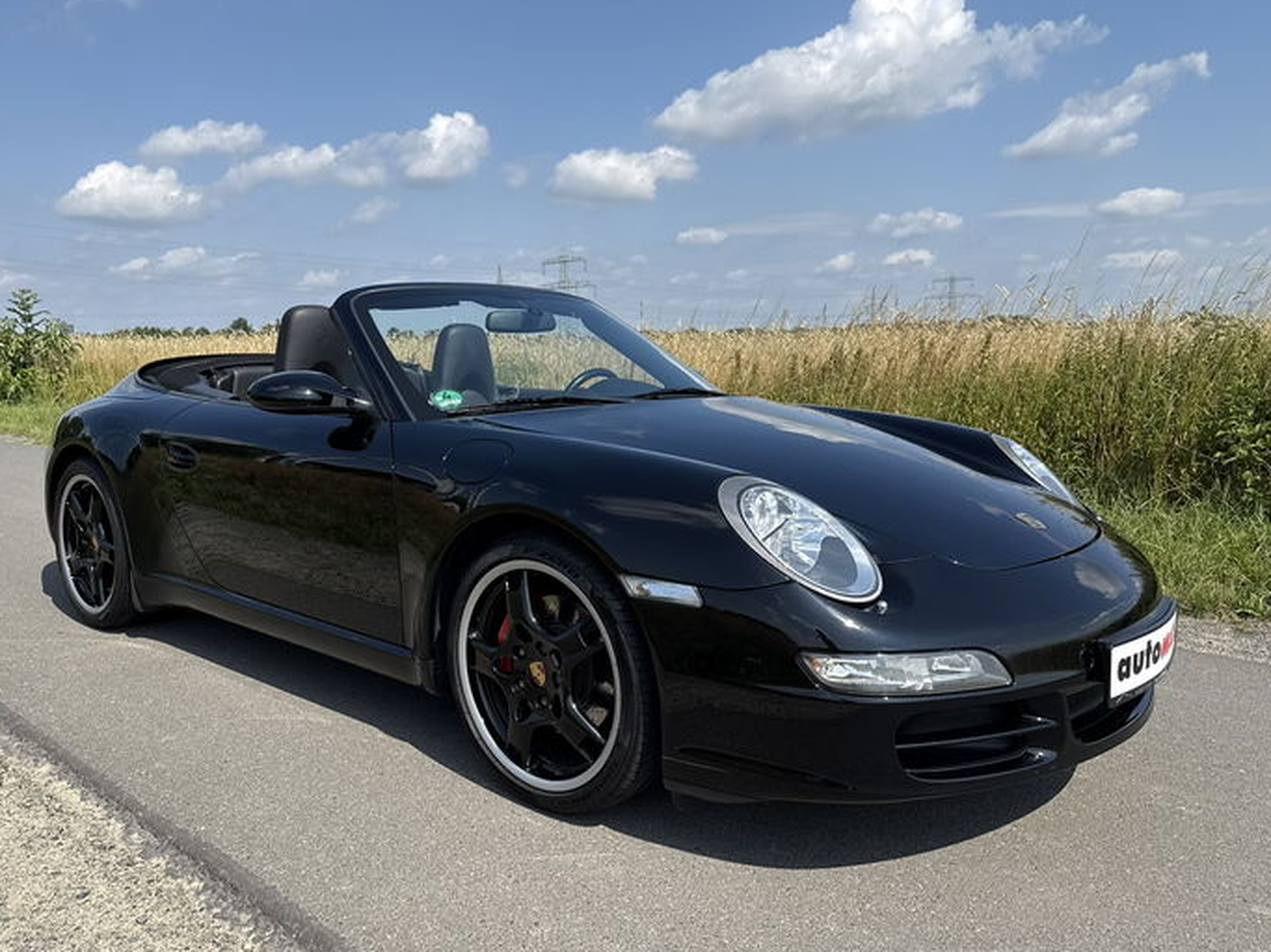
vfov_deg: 51.3
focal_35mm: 27
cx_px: 605
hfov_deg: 65.3
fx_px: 991
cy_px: 493
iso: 80
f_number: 1.78
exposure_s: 1/4673
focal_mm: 6.76
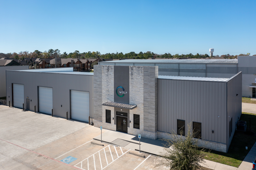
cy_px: 85
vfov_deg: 46.4
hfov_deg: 65.5
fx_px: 199
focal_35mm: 28
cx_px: 128
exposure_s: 1/200
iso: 100
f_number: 3.2
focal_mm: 10.26
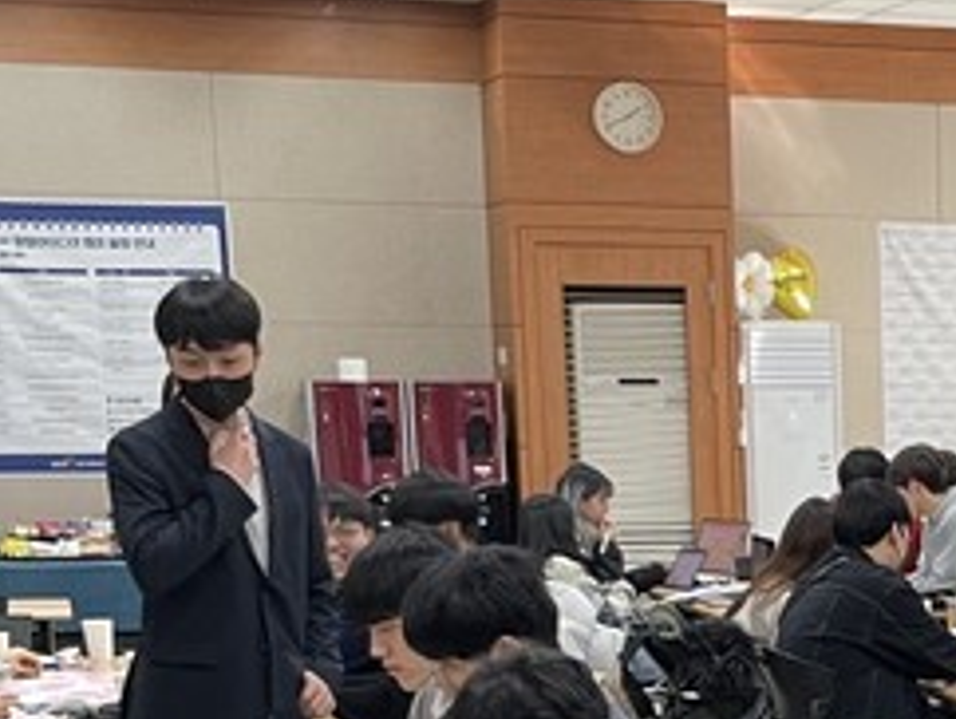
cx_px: 1134
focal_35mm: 103
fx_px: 2847
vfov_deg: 13.6
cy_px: 1051
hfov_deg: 18.1
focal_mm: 4.2
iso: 80
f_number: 1.6
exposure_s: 1/60
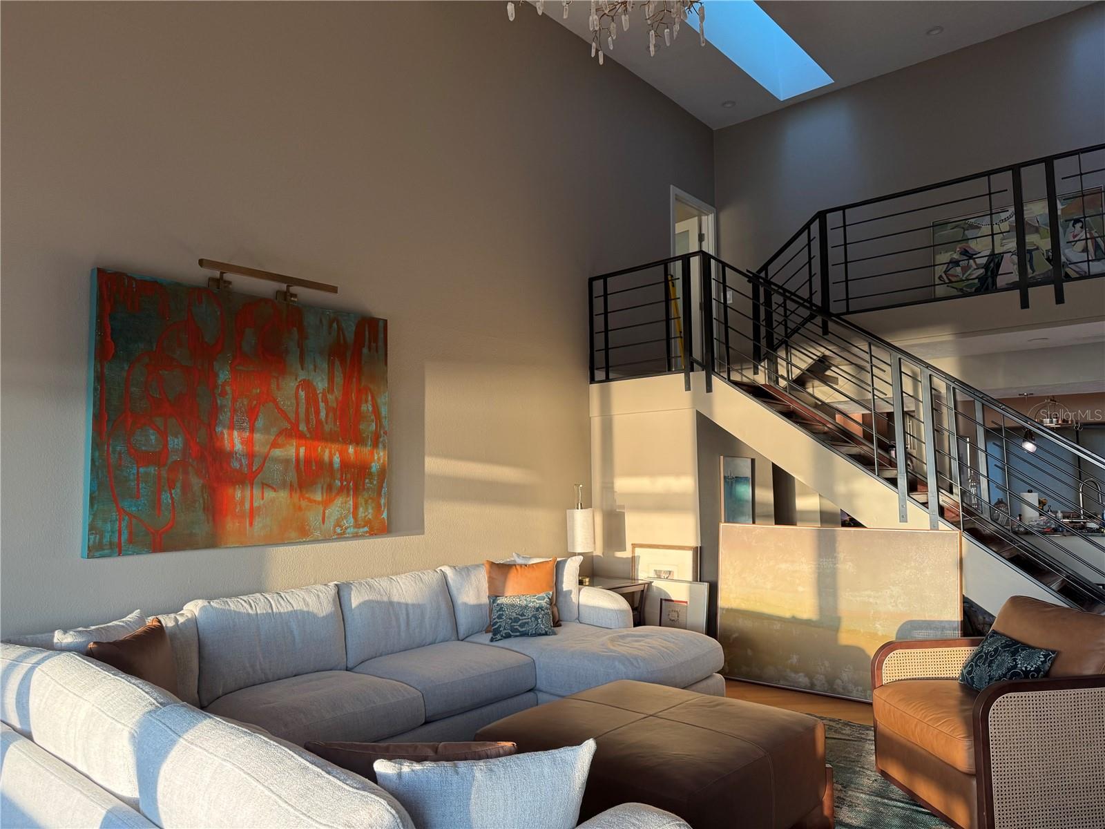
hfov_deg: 71.6
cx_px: 552
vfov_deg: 56.8
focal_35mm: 24
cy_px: 414
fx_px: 766
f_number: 1.78
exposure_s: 1/121
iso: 125
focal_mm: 6.76
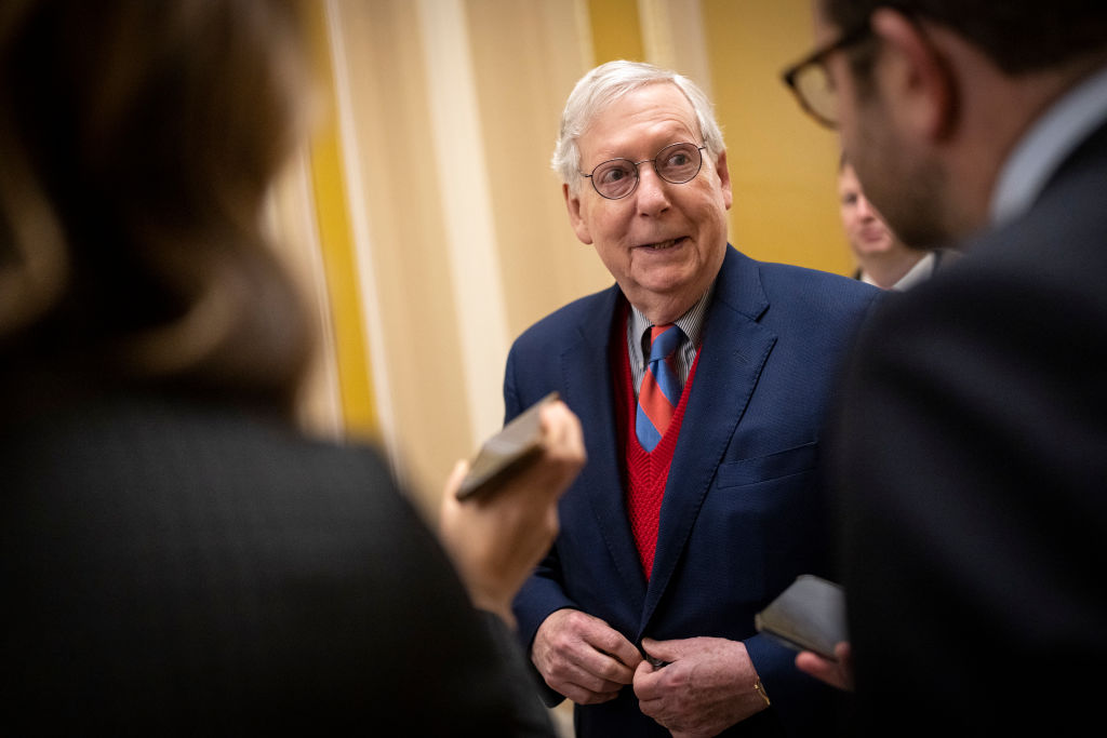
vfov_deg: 37.9
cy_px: 369
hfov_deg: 54.4
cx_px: 554
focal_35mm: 35
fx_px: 1076
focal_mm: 35
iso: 4000
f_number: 1.4
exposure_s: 1/250
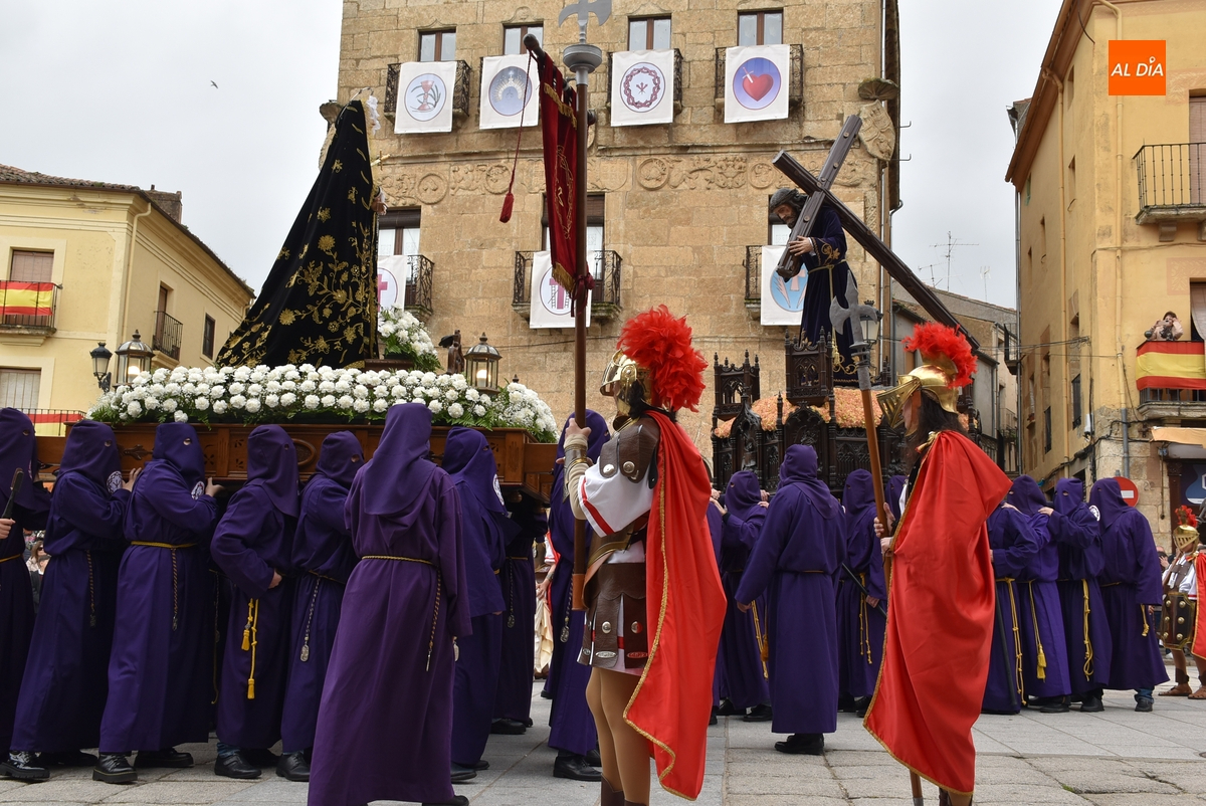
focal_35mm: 36
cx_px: 603
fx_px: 1207
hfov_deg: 53.1
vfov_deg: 36.9
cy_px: 403
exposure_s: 1/250
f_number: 8
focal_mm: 24
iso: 250
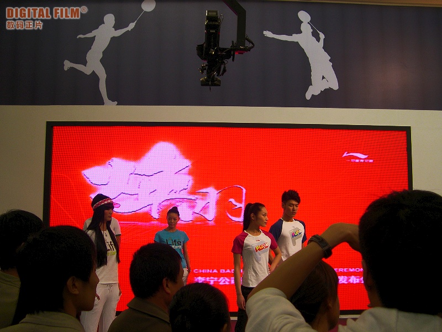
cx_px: 221
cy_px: 166
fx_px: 485
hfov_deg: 49.0
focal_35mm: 38
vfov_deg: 37.7
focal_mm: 8
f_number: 2.8
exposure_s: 1/46.8
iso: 100
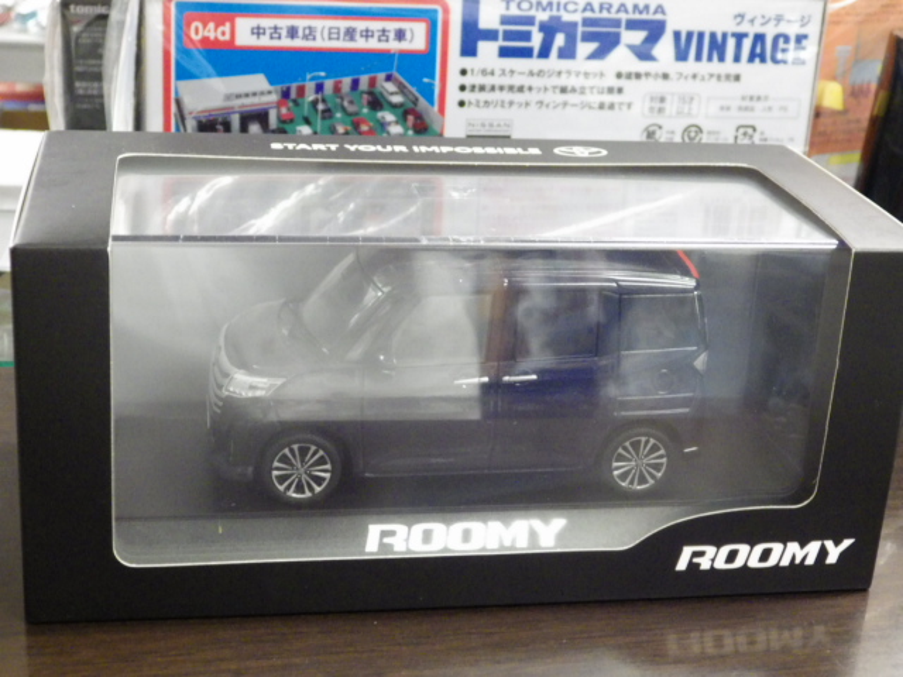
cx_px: 452
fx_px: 1539
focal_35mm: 59
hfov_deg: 32.7
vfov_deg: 24.8
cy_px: 338
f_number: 4
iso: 1250
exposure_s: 1/25
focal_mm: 10.7
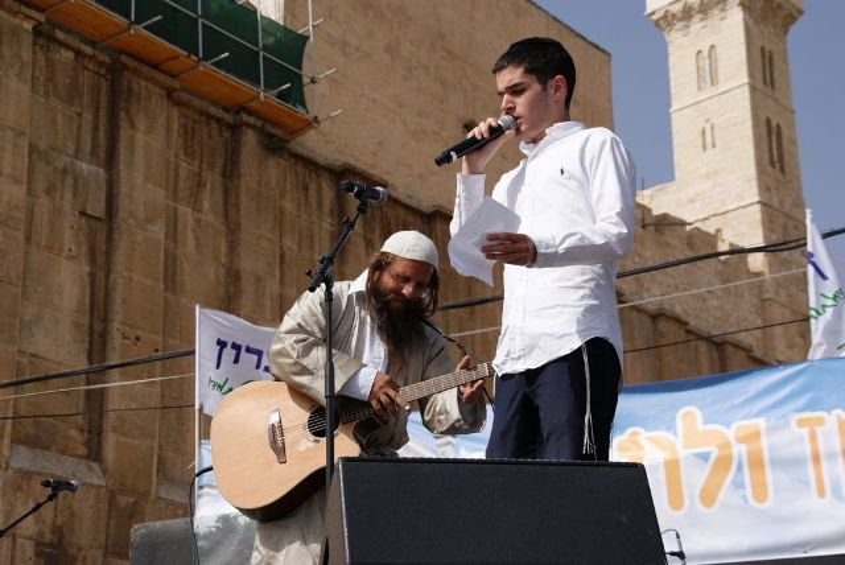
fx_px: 1586
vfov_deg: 20.2
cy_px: 282
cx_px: 422
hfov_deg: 29.8
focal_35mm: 68
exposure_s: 1/320
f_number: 9
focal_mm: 45
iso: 100
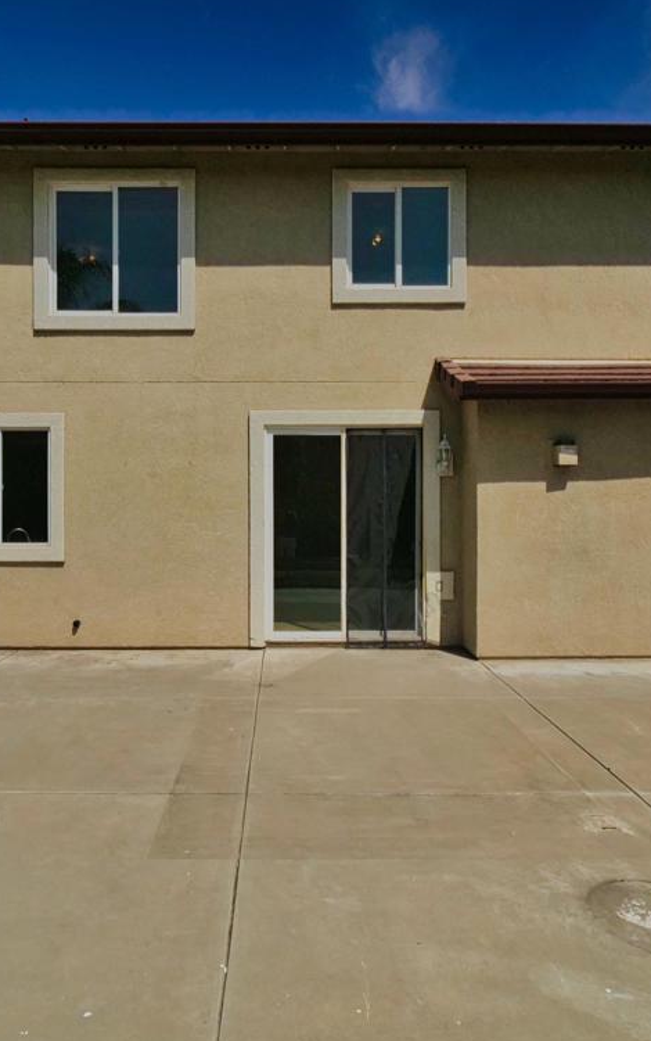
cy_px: 516
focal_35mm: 26
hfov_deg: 47.6
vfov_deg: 70.4
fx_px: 737
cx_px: 317
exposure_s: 1/8000
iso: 320
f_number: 4.5
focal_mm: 9
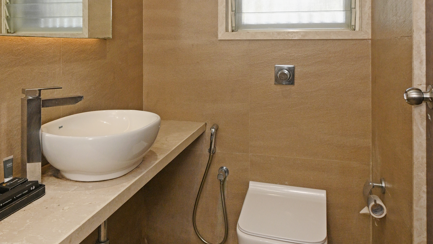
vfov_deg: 34.3
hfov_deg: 59.2
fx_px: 379
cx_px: 183
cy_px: 40
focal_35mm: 33
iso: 1250
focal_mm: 16
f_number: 7.1
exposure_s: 1/100
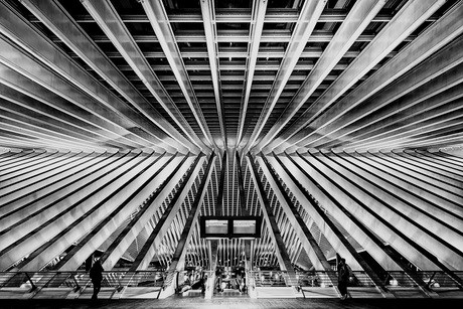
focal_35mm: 17
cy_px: 154
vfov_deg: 70.5
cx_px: 232
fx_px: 219
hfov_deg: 93.3
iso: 100
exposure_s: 6
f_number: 13
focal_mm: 17
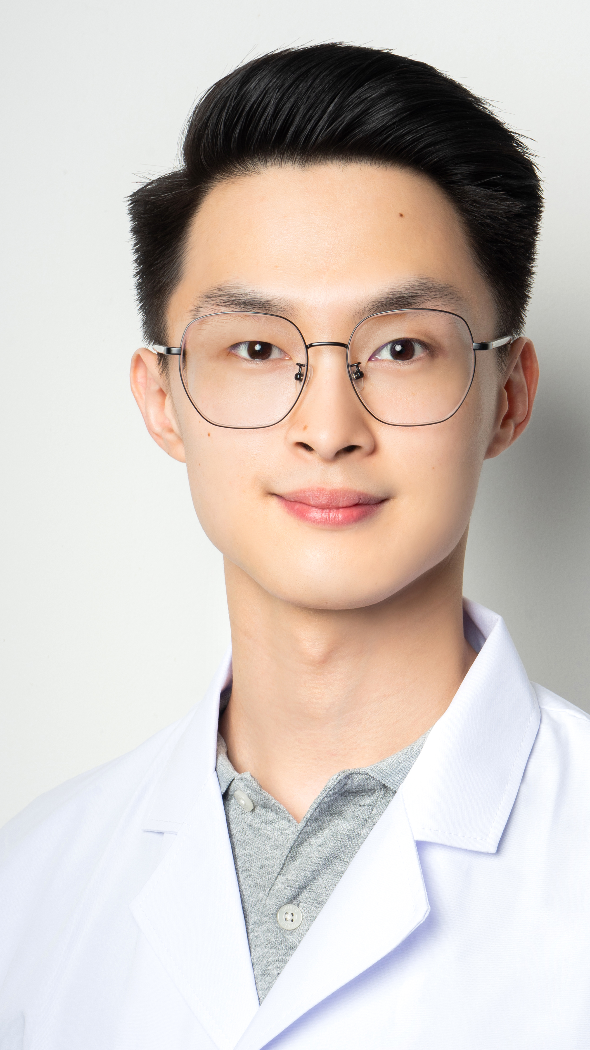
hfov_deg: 14.4
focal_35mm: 84
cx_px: 343
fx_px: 2337
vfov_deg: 25.3
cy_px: 578
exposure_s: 1/160
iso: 125
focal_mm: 62
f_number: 14
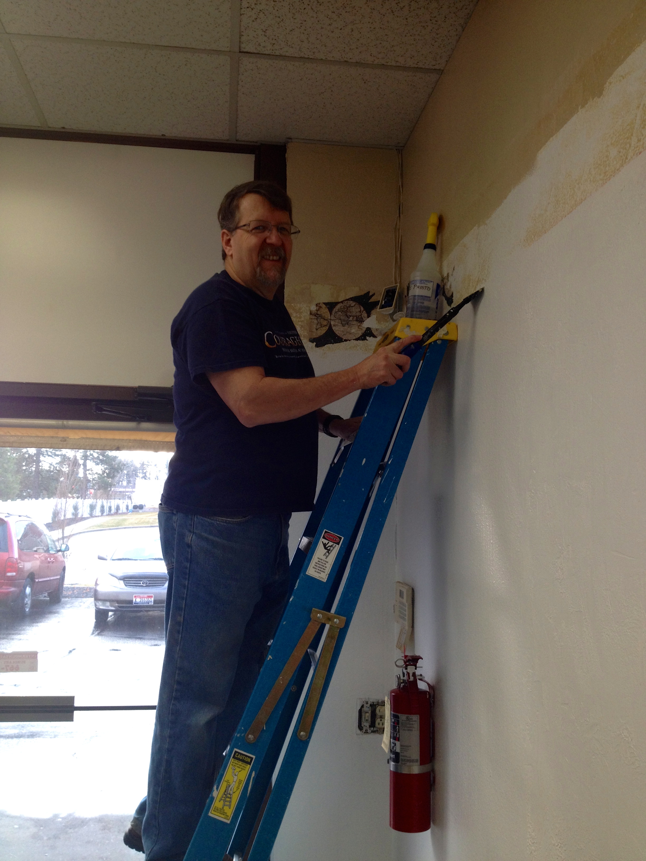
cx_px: 323
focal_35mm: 35
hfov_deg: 40.7
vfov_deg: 52.6
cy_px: 430
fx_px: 871
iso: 50
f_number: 2.4
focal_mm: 4.28
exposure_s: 1/60
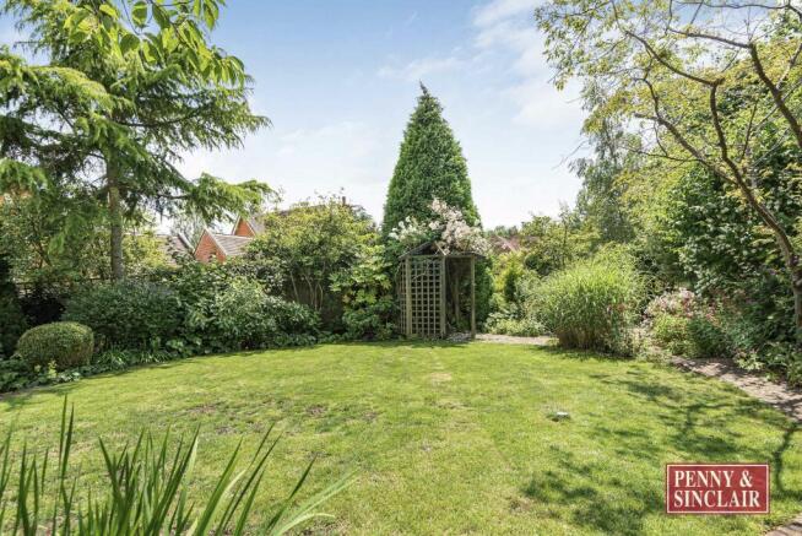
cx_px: 401
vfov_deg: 70.5
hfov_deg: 93.2
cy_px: 268
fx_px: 379
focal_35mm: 17
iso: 500
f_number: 8
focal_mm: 17
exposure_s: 1/1000
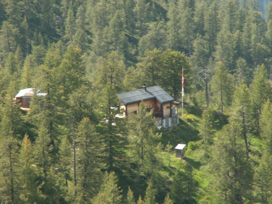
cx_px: 136
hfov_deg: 6.6
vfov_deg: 5.0
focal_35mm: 298
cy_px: 102
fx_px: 2342
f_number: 6.3
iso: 50
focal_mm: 48.86
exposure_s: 1/60
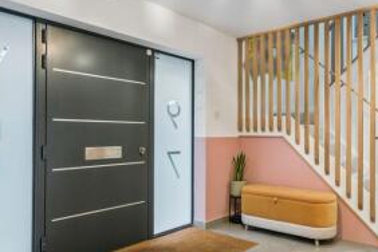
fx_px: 283
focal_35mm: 27
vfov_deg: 47.8
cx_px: 265
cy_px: 143
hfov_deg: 64.8
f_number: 8
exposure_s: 1/30
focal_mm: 16
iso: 640
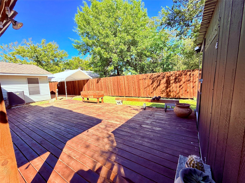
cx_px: 122
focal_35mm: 14
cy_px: 92
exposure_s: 1/631
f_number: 2.2
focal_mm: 2.22
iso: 50
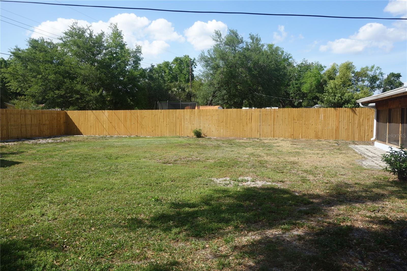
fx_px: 316
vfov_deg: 46.4
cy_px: 136
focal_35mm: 28
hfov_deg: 65.5
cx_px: 204
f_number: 5.6
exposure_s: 1/400
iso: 125
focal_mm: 10.4
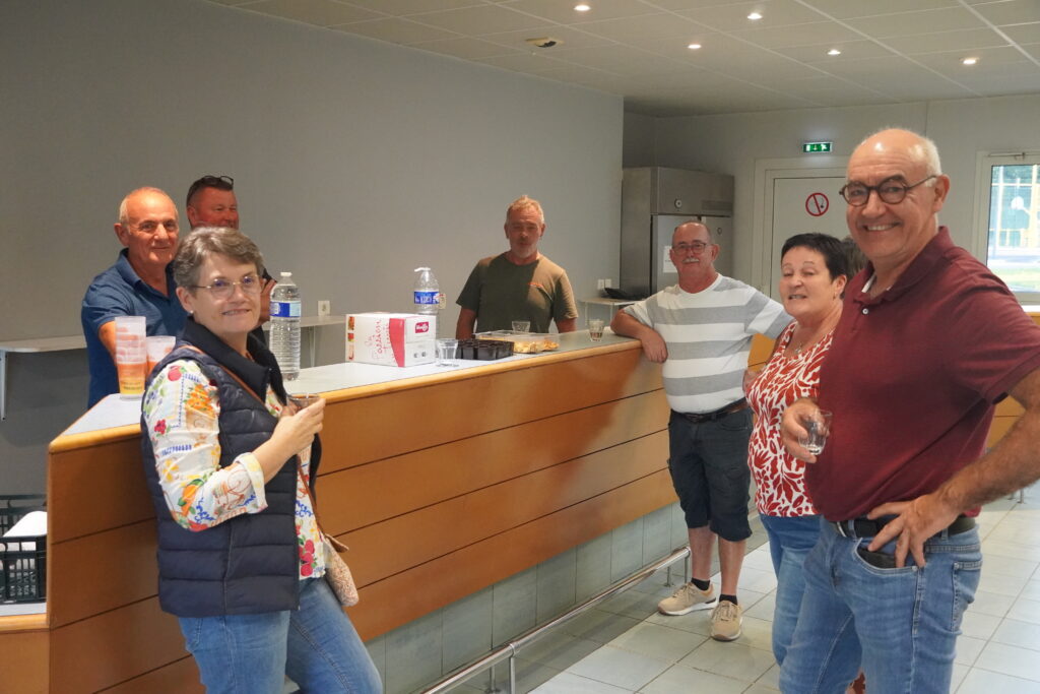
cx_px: 520
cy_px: 347
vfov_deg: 36.9
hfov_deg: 53.1
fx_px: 1040
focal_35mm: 36
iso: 5000
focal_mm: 24
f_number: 4
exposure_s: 1/160
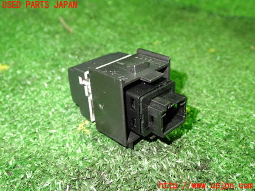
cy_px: 96
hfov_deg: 49.0
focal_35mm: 38
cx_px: 128
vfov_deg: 37.7
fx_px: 280
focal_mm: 6.83
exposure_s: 1/30
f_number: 2.7
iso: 800
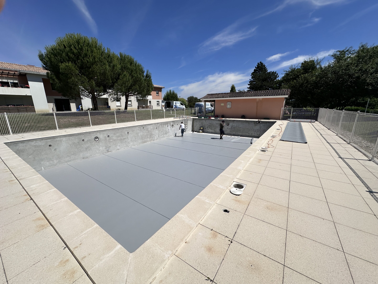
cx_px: 189
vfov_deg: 85.7
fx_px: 153
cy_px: 142
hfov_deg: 102.1
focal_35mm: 14
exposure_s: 1/6494
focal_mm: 2.22
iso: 50
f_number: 2.2
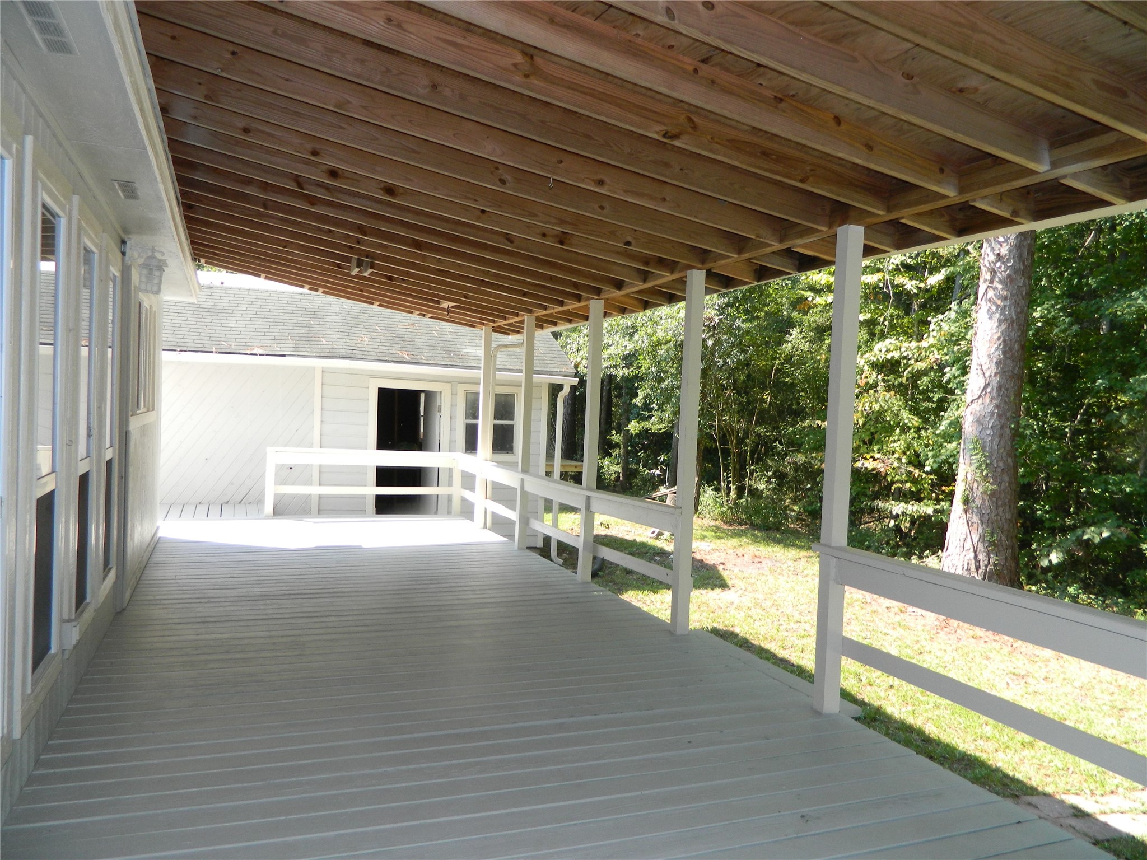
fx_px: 828
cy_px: 430
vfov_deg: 54.9
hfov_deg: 69.4
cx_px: 574
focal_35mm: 25
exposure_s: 1/200
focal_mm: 4.5
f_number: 3.1
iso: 110
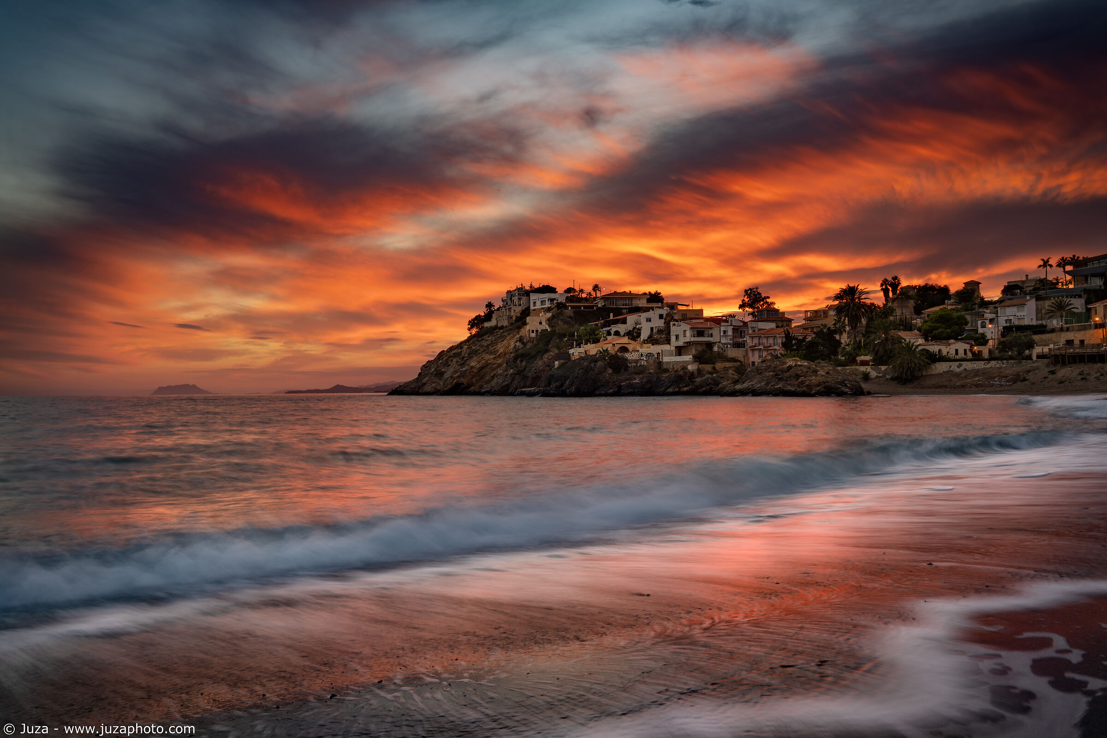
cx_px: 554
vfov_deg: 45.0
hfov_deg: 63.7
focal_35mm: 29
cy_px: 369
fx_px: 892
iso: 100
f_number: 11
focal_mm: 29
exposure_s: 1/6
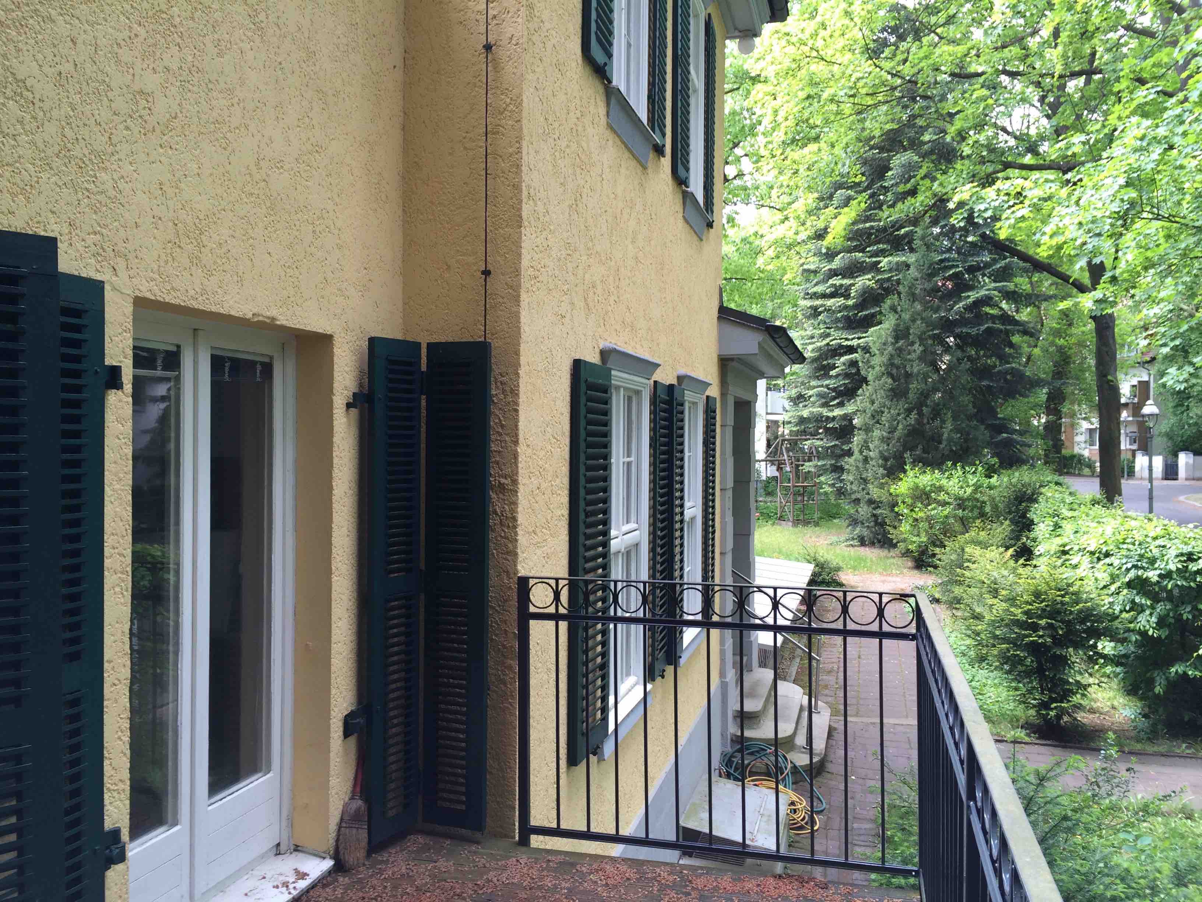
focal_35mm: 30
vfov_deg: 46.8
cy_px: 451
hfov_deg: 60.0
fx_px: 1042
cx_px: 601
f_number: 2.2
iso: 32
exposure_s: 1/101
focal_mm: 4.12
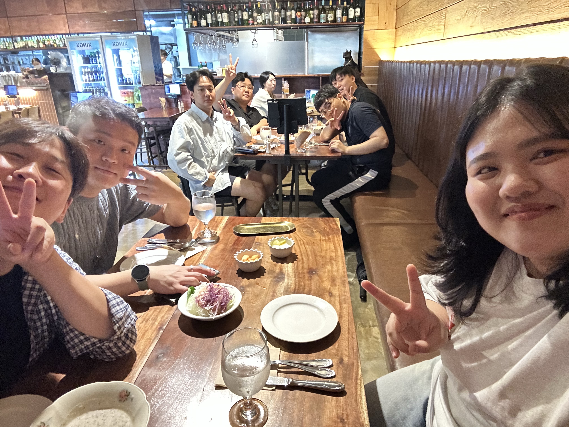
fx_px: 378
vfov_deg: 58.9
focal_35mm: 23
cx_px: 284
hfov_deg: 73.9
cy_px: 214
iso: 640
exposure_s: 1/24
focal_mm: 2.69
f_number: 1.9
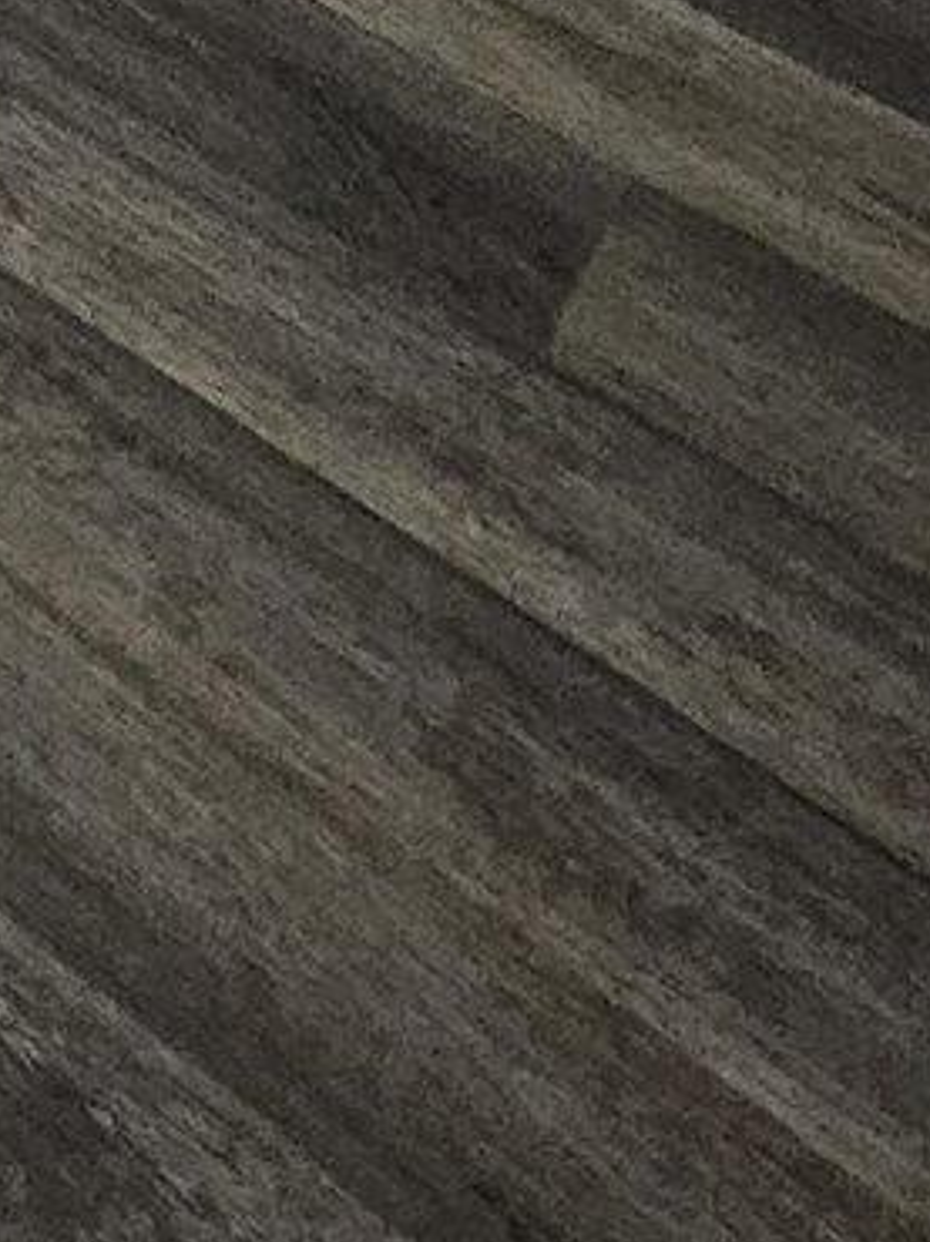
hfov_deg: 14.2
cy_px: -1793
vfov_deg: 14.6
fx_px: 2905
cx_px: -1111
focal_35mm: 81
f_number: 2.2
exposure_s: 1/30
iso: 400
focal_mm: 2.2
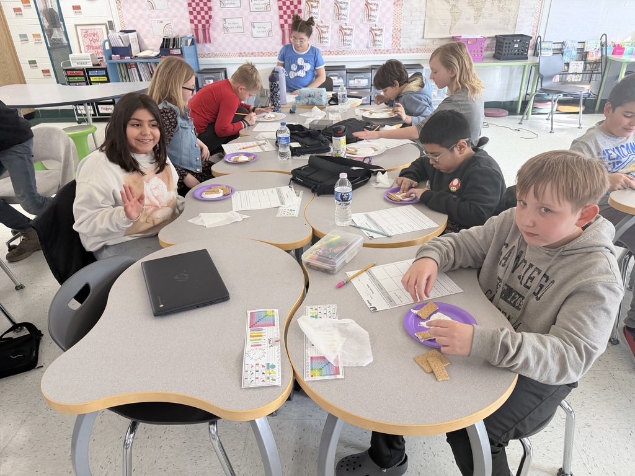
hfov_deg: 71.6
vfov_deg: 56.8
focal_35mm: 24
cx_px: 318
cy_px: 238
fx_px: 440
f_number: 1.78
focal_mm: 6.76
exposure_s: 1/120
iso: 160
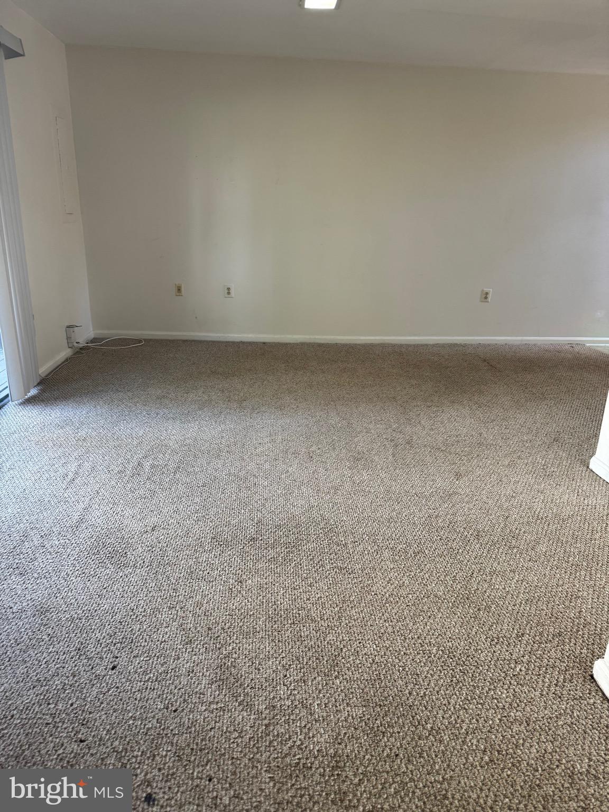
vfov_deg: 71.6
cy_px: 406
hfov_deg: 56.8
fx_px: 563
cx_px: 304
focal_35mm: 24
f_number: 1.78
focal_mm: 6.76
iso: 160
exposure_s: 1/60
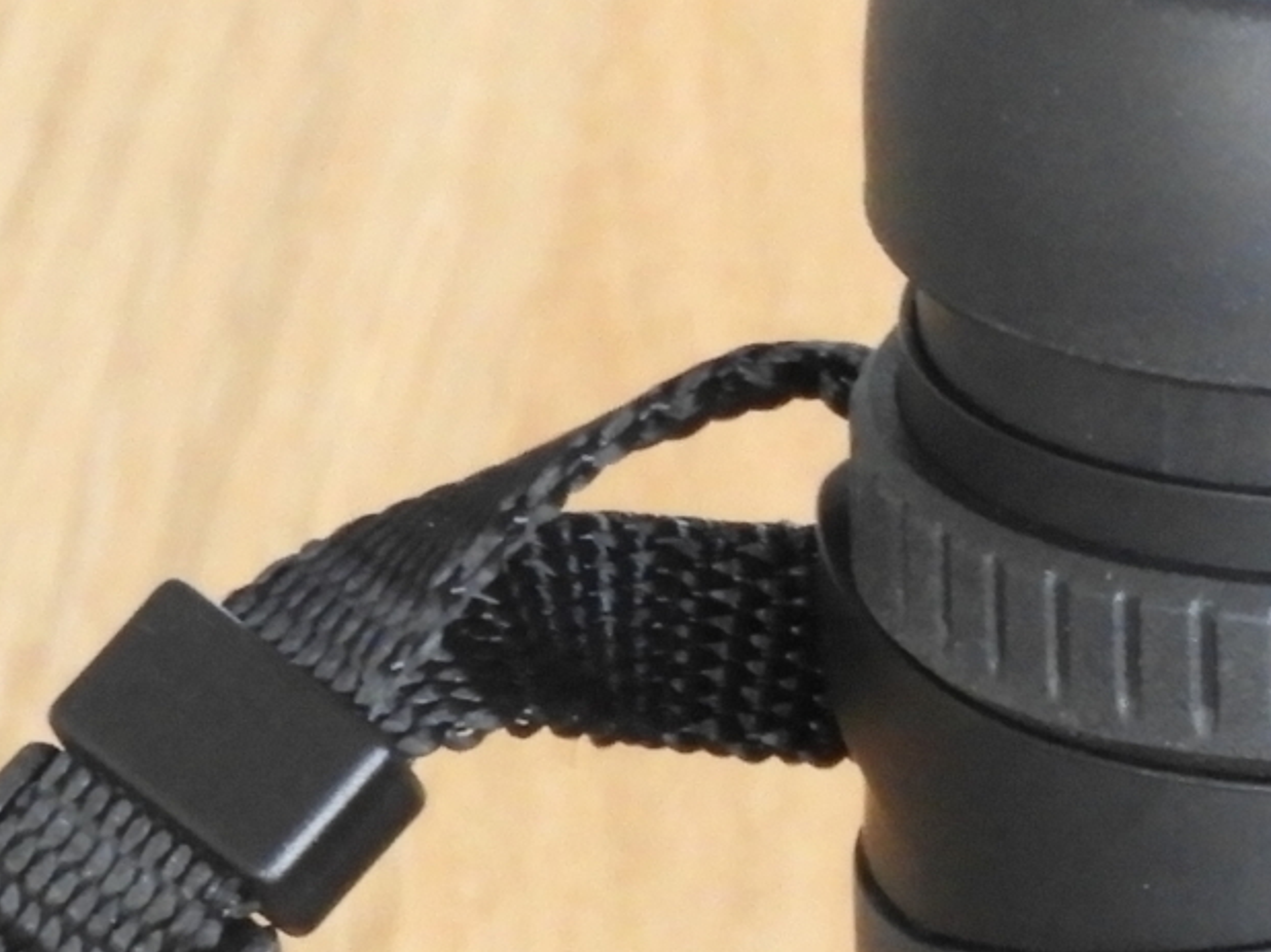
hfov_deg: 2.2
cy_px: 1160
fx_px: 33473
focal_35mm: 912
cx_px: 1890
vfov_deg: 1.6
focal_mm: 39.4
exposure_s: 1/15
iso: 640
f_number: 5.3
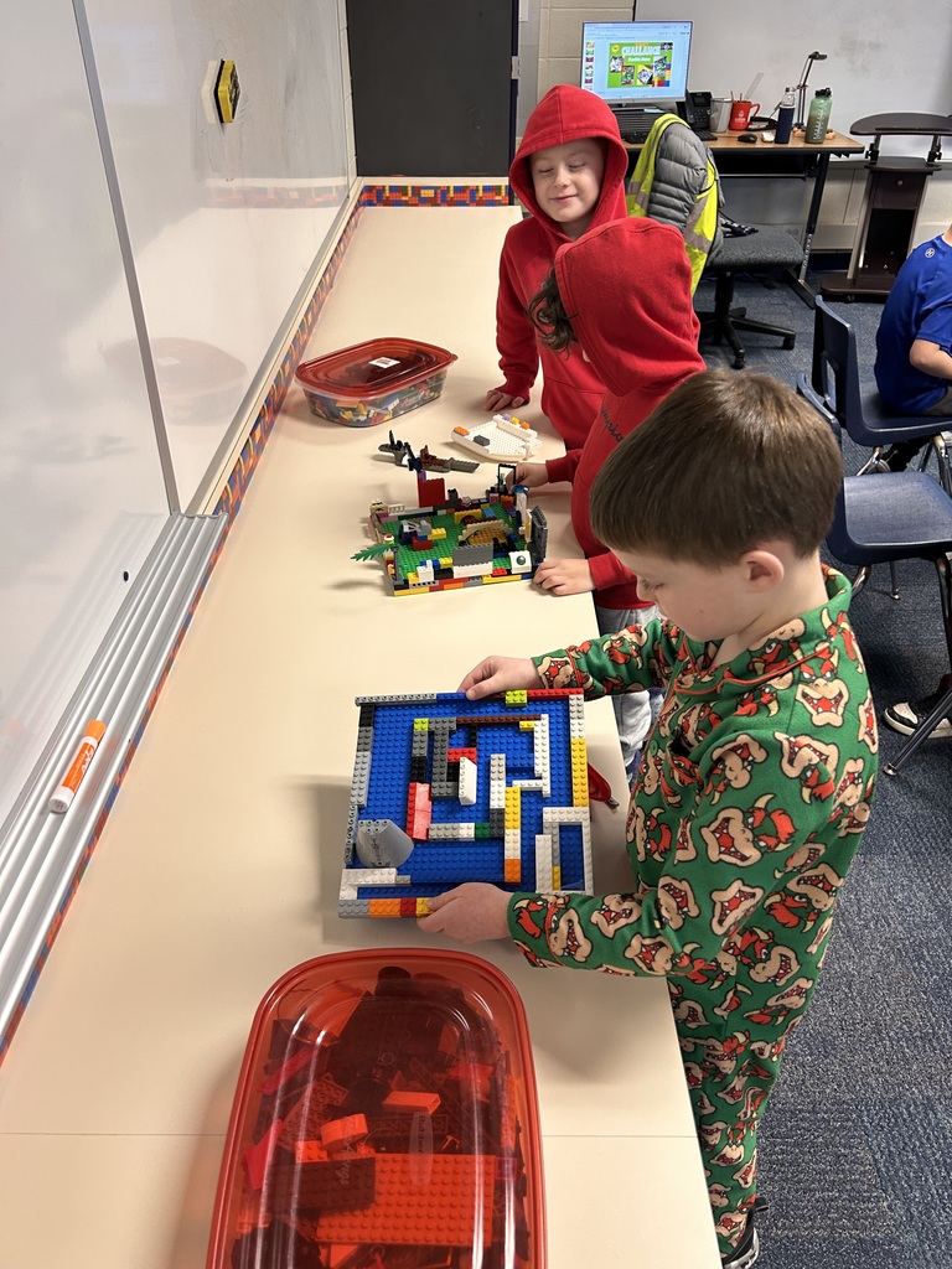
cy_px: 634
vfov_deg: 67.3
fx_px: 953
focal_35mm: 26
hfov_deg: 53.1
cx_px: 476
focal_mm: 5.7
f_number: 1.5
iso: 125
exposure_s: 1/93
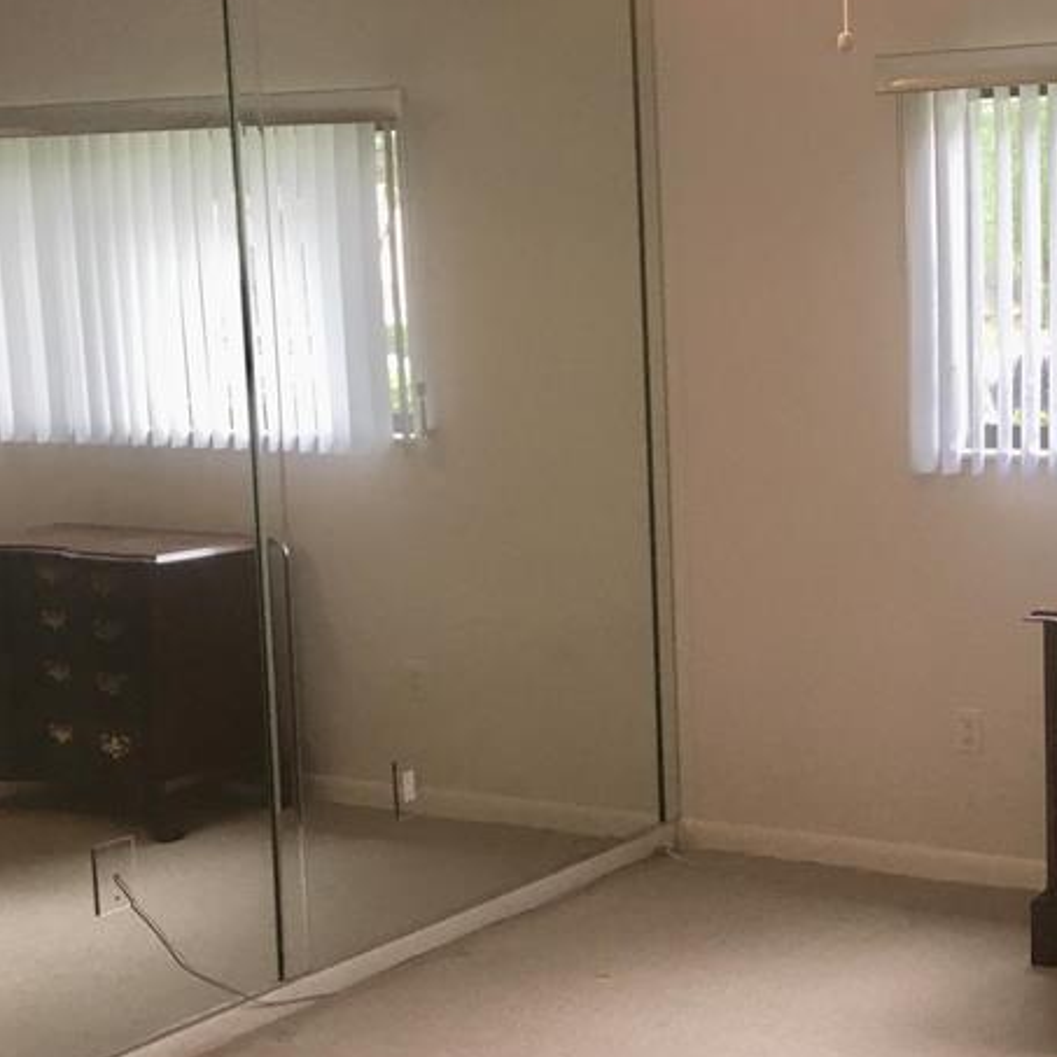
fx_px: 2004
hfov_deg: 28.3
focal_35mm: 58
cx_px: 968
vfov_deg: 29.5
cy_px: 560
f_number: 2.2
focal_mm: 4.15
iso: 40
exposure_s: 1/30
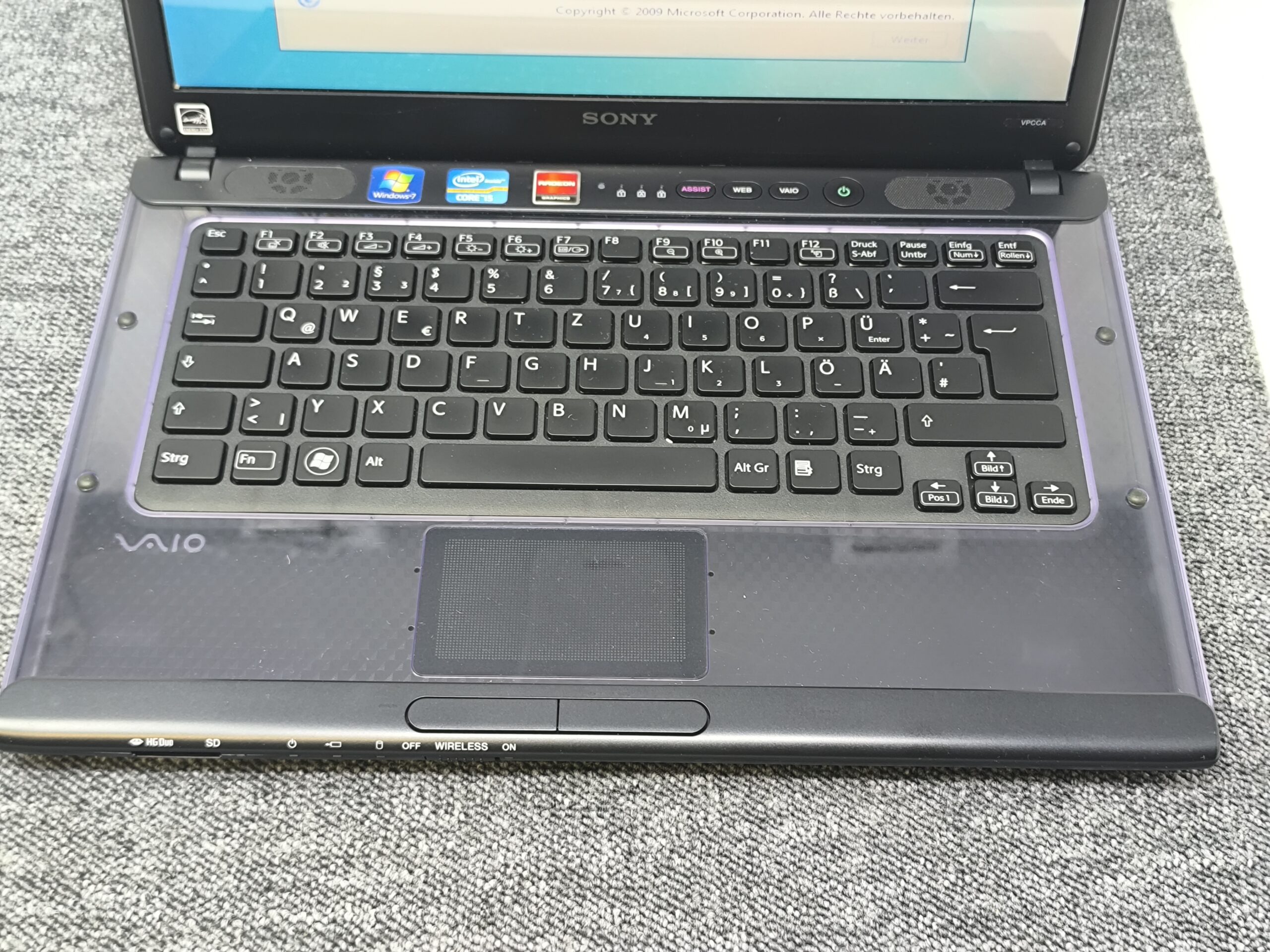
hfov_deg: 41.2
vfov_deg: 31.5
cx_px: 635
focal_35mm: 46
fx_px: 1688
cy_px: 476
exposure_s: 1/100
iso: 640
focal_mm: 6.14
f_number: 1.65
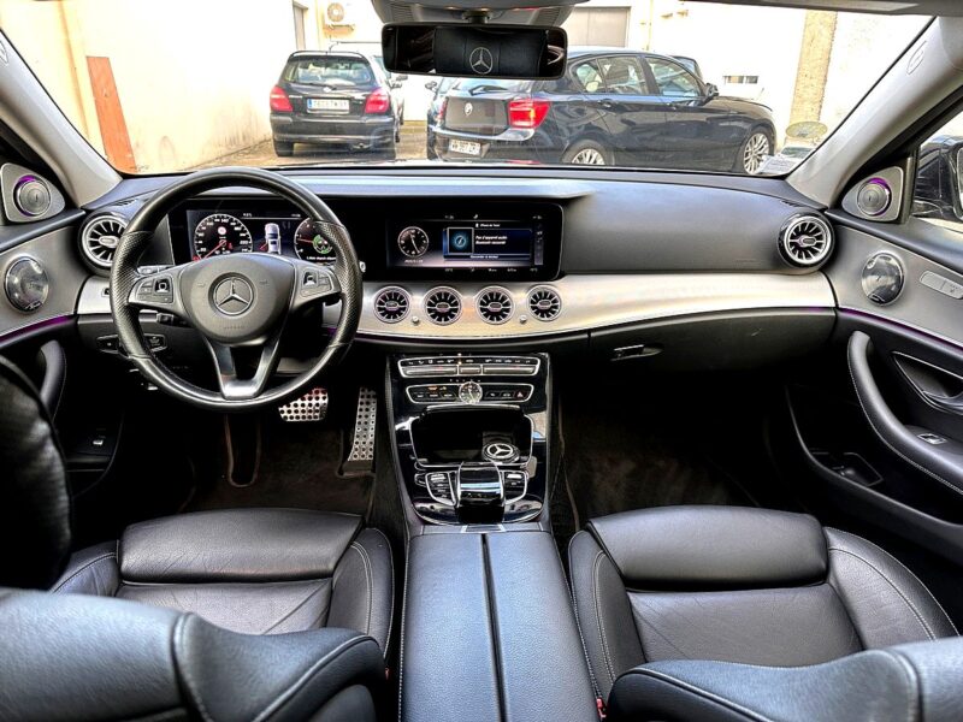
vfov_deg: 56.8
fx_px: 668
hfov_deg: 71.6
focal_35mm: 24
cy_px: 361
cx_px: 482
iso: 160
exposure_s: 1/113
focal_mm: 6.86
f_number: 1.78
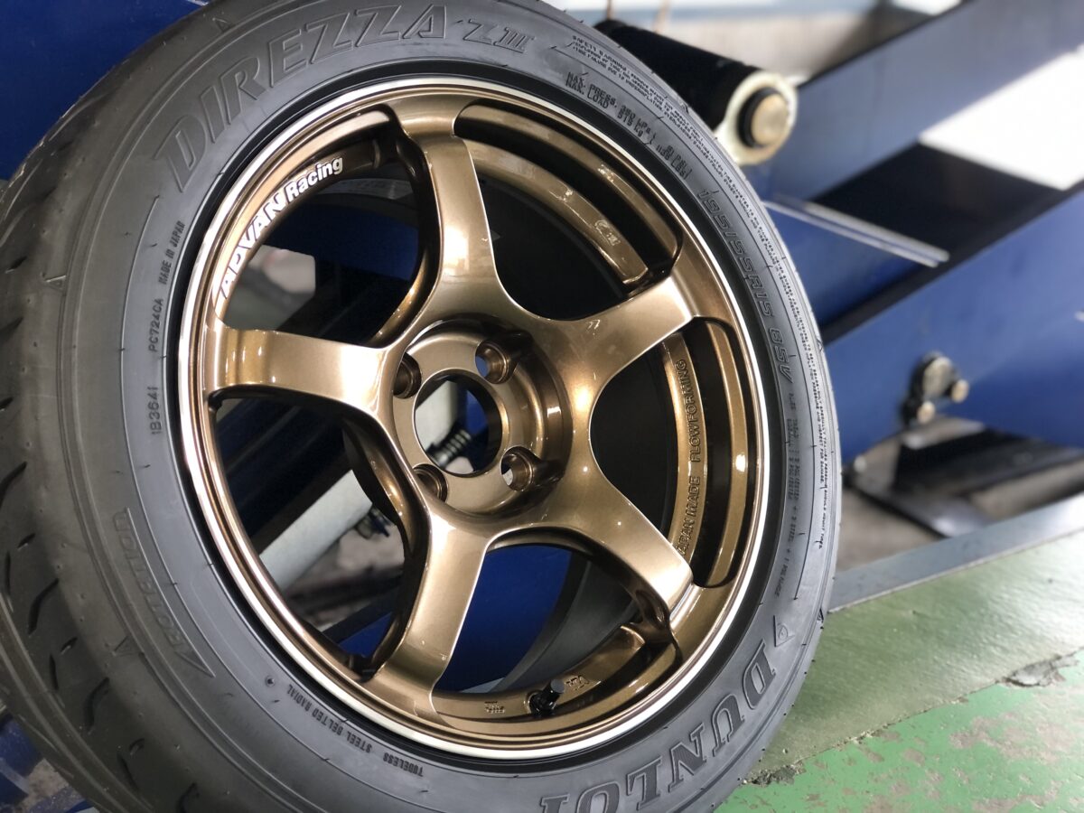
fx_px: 1785
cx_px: 542
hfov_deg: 33.8
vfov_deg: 25.7
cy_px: 406
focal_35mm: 57
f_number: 2.8
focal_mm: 6.6
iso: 80
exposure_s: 1/30
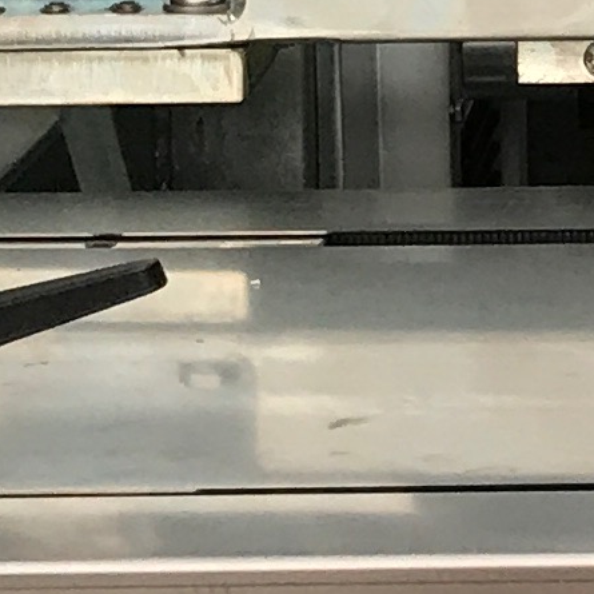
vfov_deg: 7.7
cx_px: 916
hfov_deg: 7.7
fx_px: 4349
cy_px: -159
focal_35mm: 224
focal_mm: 3.99
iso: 25
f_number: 1.8
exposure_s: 1/33
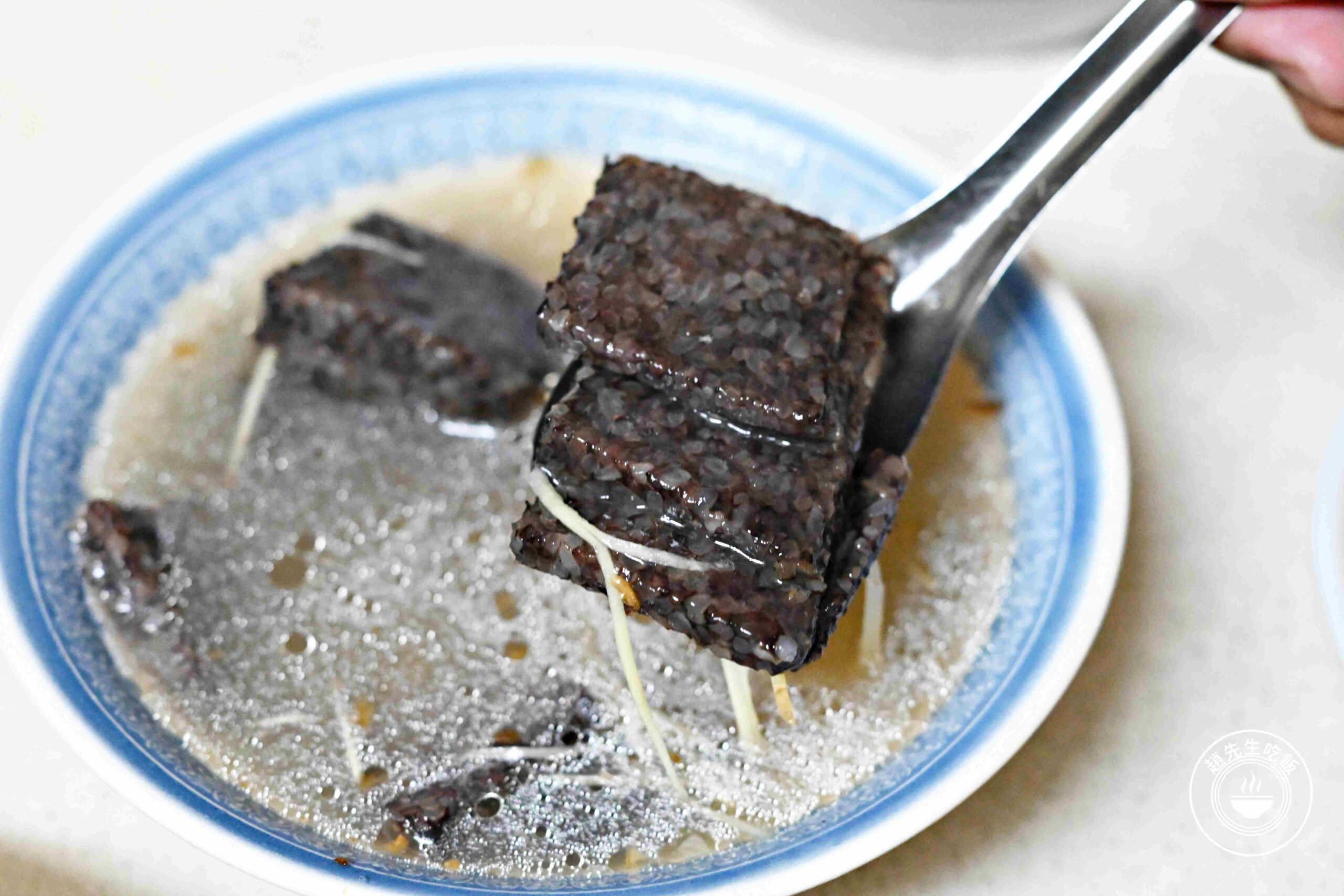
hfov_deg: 27.0
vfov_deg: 18.2
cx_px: 672
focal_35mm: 75
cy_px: 448
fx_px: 2800
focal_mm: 50
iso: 4500
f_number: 3.2
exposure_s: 1/200
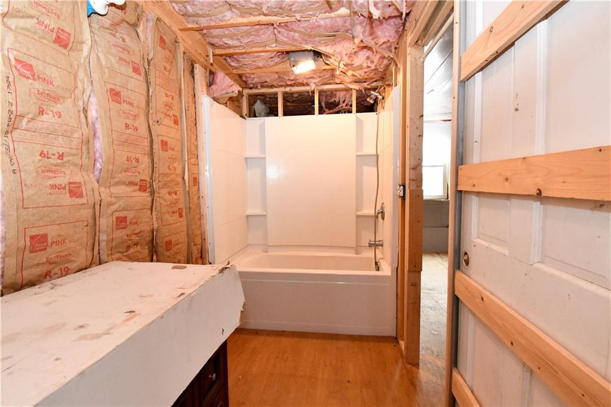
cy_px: 204
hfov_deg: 100.4
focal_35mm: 15
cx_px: 306
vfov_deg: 77.3
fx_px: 254
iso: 6400
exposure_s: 1/100
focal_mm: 10
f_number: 8
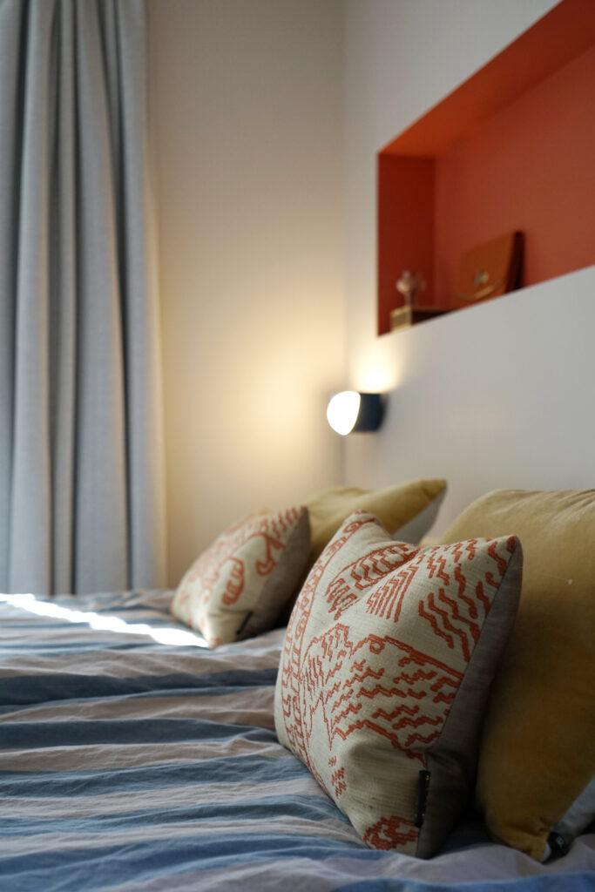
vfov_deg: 47.4
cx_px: 298
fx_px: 1016
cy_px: 446
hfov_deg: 32.6
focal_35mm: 41
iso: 1000
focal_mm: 41
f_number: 4
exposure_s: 1/160
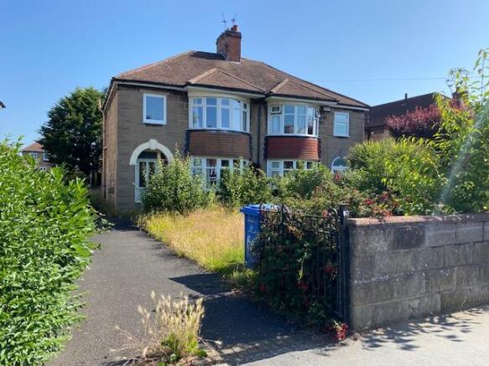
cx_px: 244
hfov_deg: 67.3
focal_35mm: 26
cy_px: 183
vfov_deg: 53.0
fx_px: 367
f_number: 1.8
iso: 32
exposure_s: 1/1377
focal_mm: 4.25
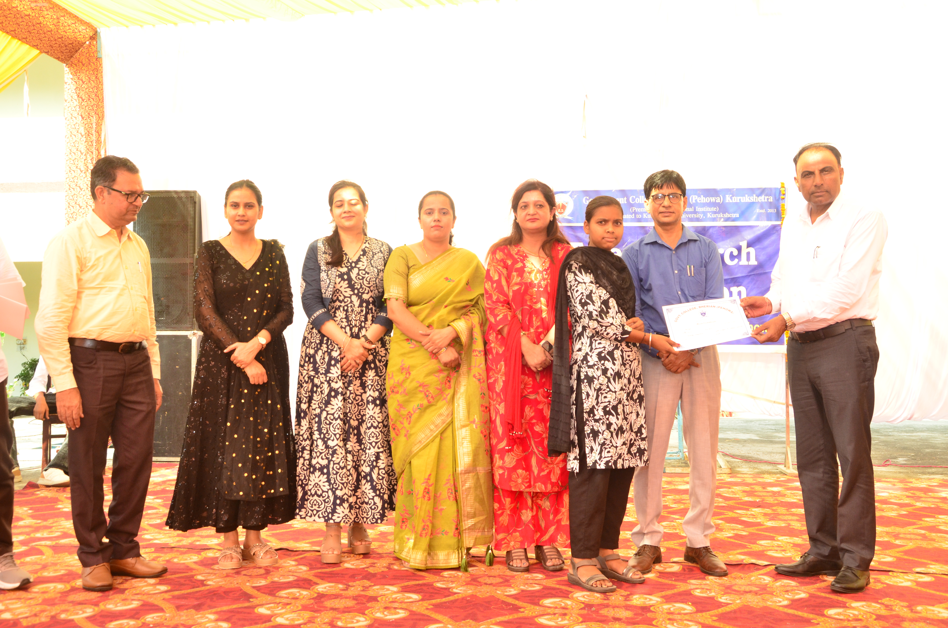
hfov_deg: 57.3
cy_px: 314
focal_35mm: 33
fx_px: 867
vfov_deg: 39.8
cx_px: 474
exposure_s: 1/160
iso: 800
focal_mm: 22
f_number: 7.1
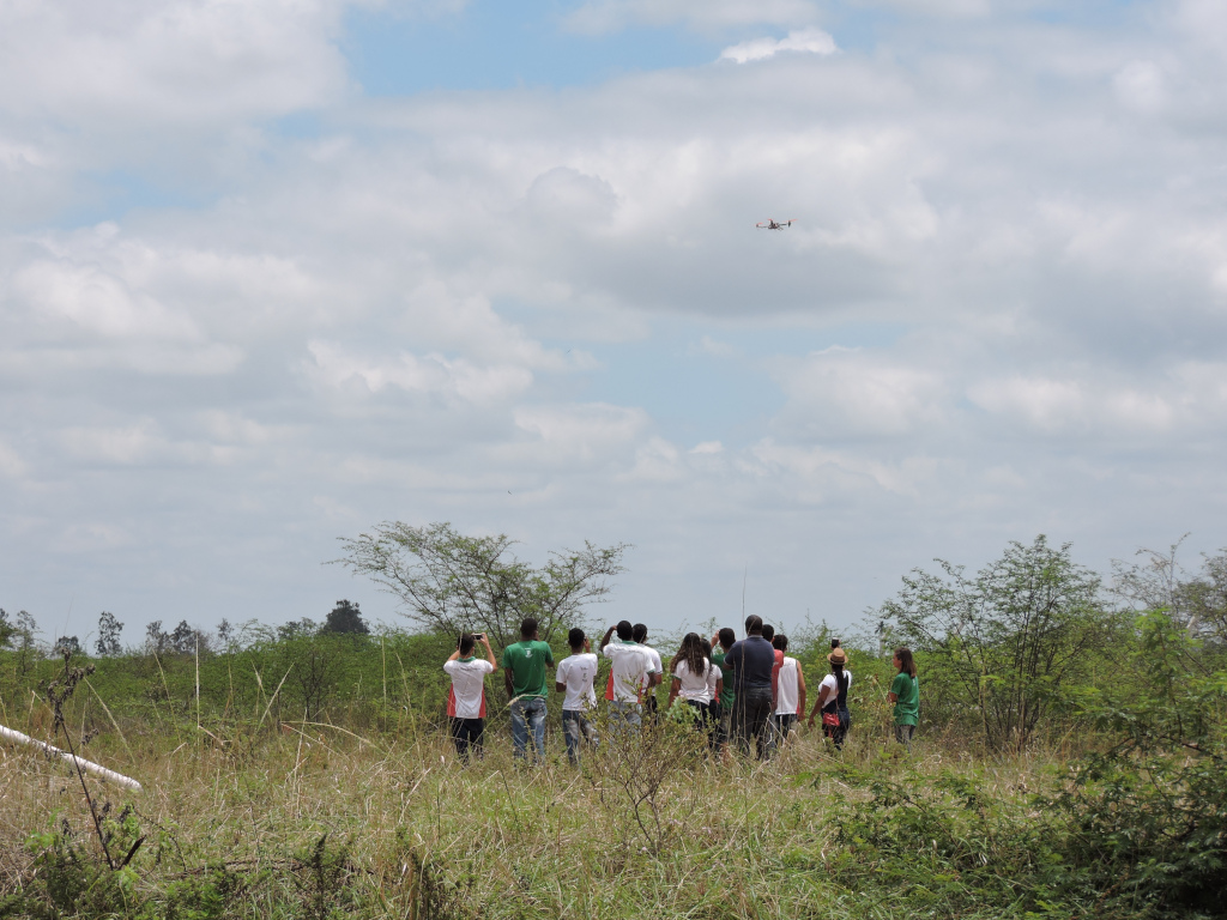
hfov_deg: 18.7
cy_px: 460
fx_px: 3722
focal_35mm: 105
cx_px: 614
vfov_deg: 14.1
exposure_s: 1/1000
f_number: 4.2
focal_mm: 18.7
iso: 100
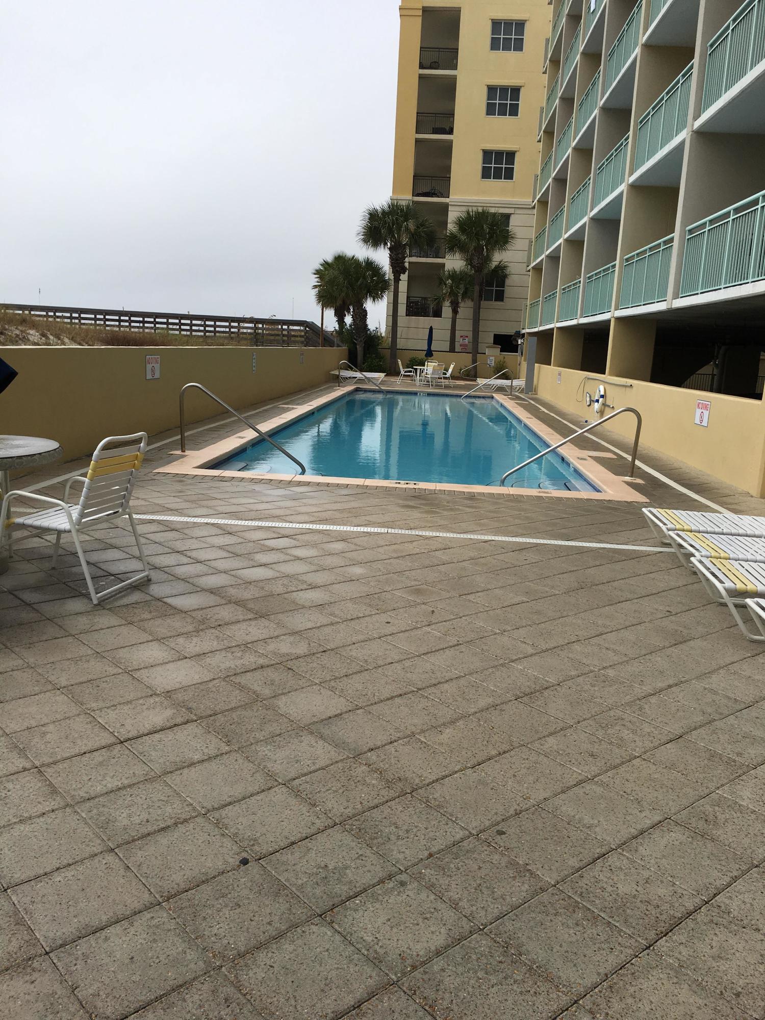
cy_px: 510
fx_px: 855
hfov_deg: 48.2
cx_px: 382
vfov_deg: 61.7
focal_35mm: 29
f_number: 2.2
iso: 25
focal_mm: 4.15
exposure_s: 1/3663
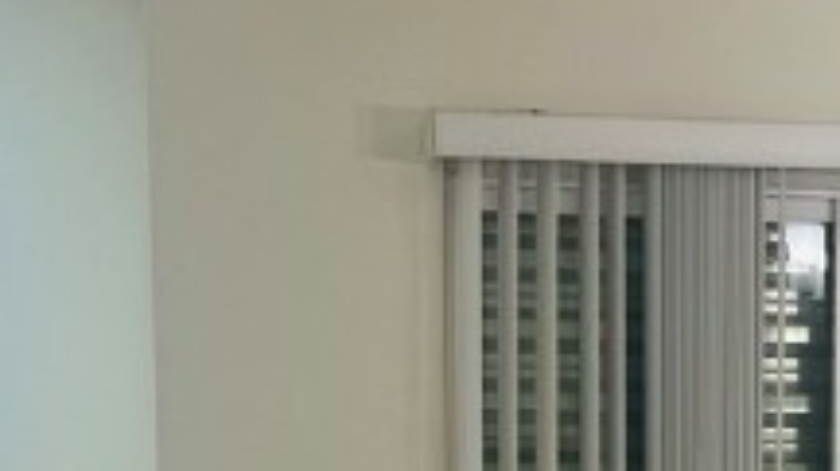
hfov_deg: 16.9
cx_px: 879
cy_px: 763
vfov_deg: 9.4
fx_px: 2759
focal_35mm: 124
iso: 125
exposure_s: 1/120
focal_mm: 6.86
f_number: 1.78
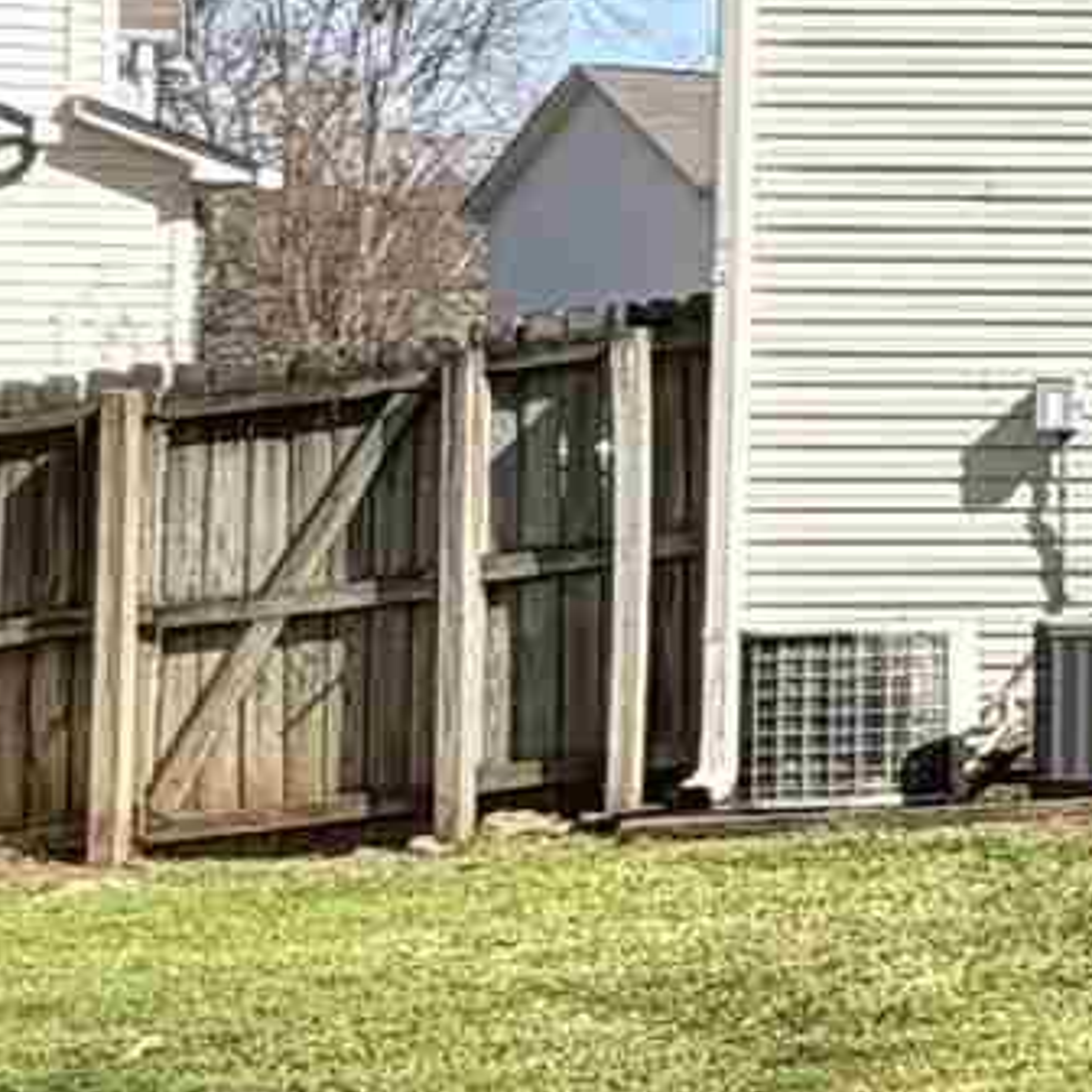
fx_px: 4033
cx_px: 3117
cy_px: 289
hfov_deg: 11.0
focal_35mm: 113
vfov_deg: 15.4
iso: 32
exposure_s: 1/770
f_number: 2.2
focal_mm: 2.22
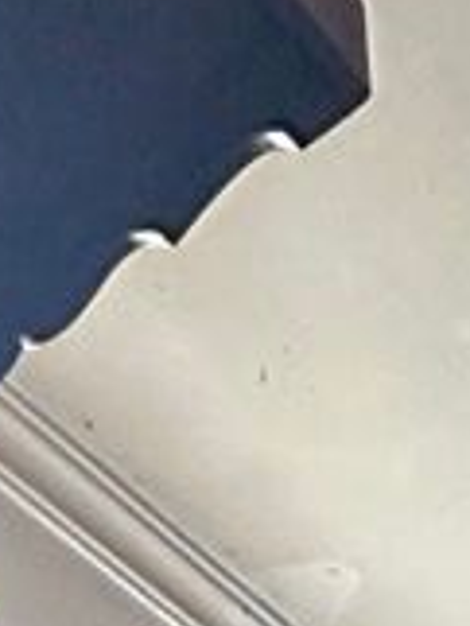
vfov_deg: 10.9
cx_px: 1060
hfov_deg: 13.2
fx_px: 1609
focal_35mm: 89
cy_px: 1967
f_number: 2.2
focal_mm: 2.22
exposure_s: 1/50
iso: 500
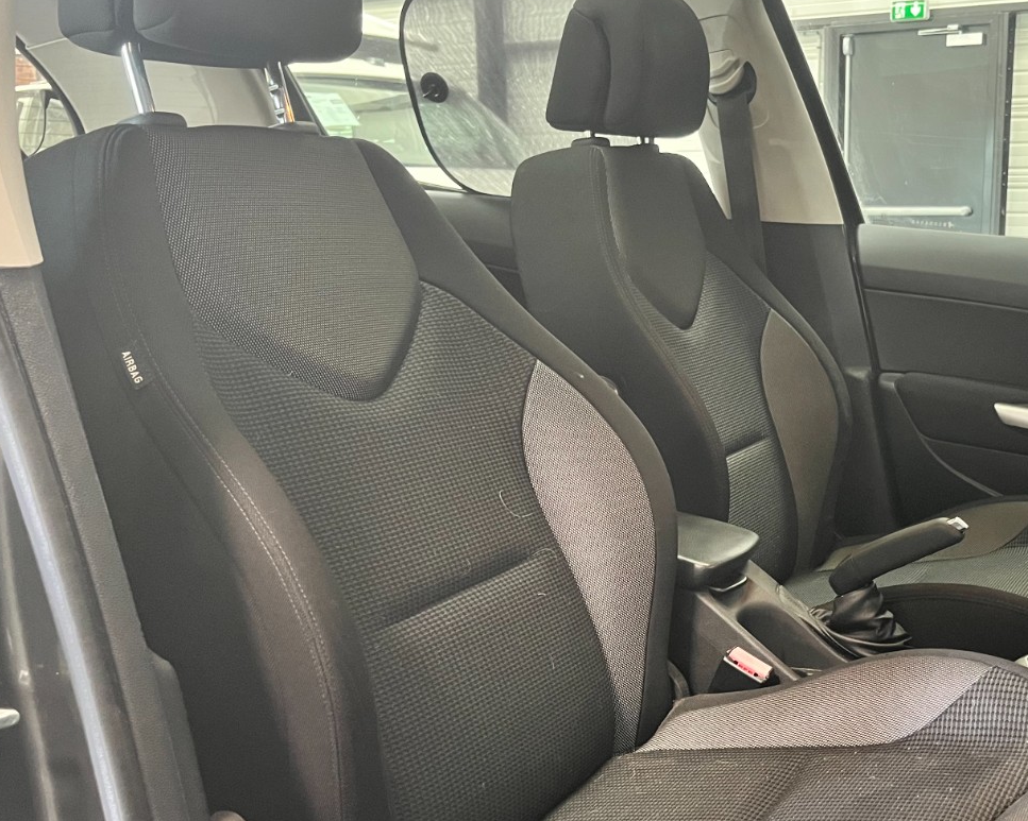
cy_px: 492
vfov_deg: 35.5
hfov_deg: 42.8
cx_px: 734
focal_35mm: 42
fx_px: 1277
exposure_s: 1/50
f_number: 1.6
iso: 500
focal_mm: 5.1
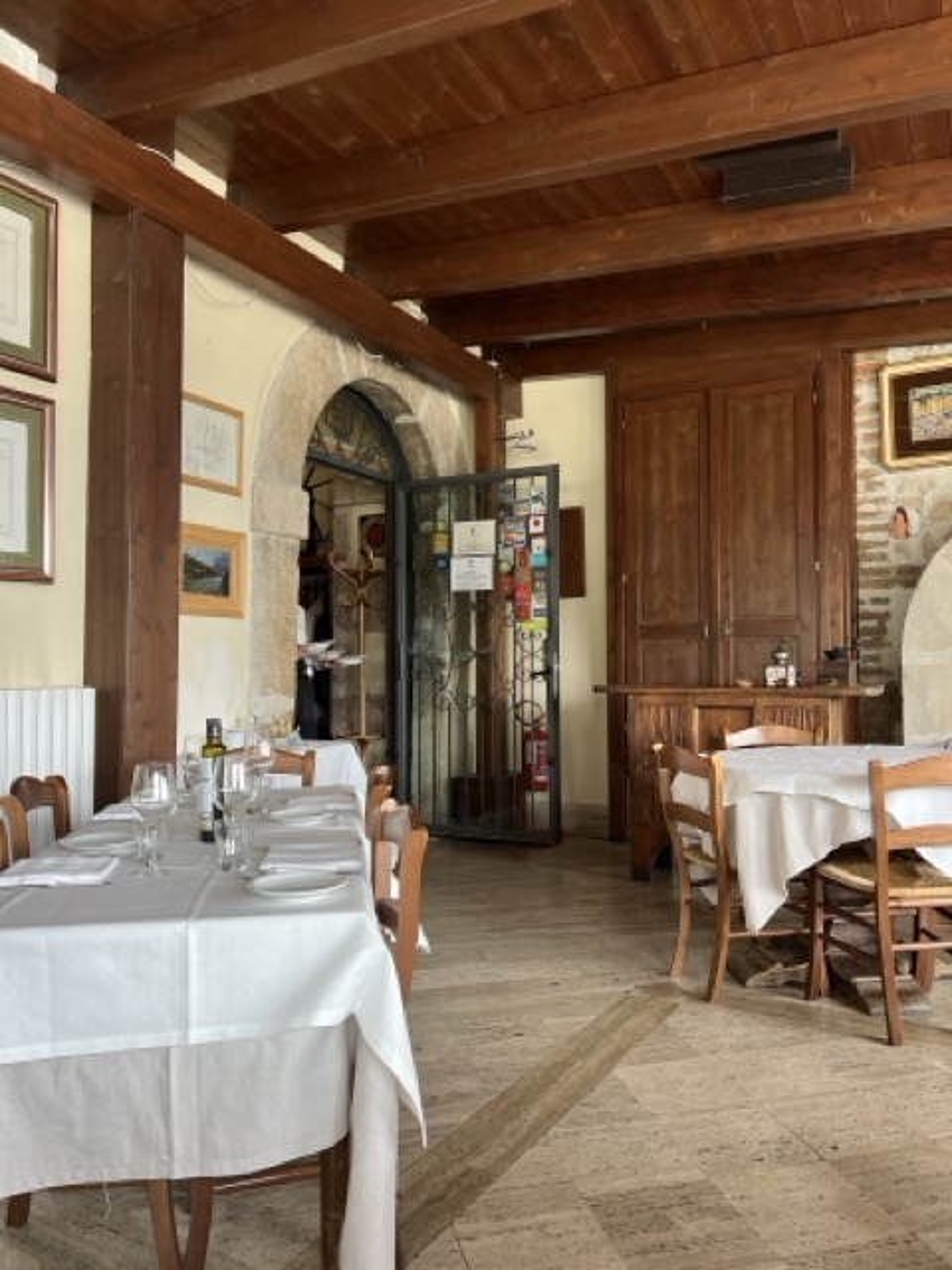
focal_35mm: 26
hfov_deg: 53.1
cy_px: 635
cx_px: 476
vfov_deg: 67.3
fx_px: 953
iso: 125
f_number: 1.5
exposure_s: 1/121
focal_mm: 5.7
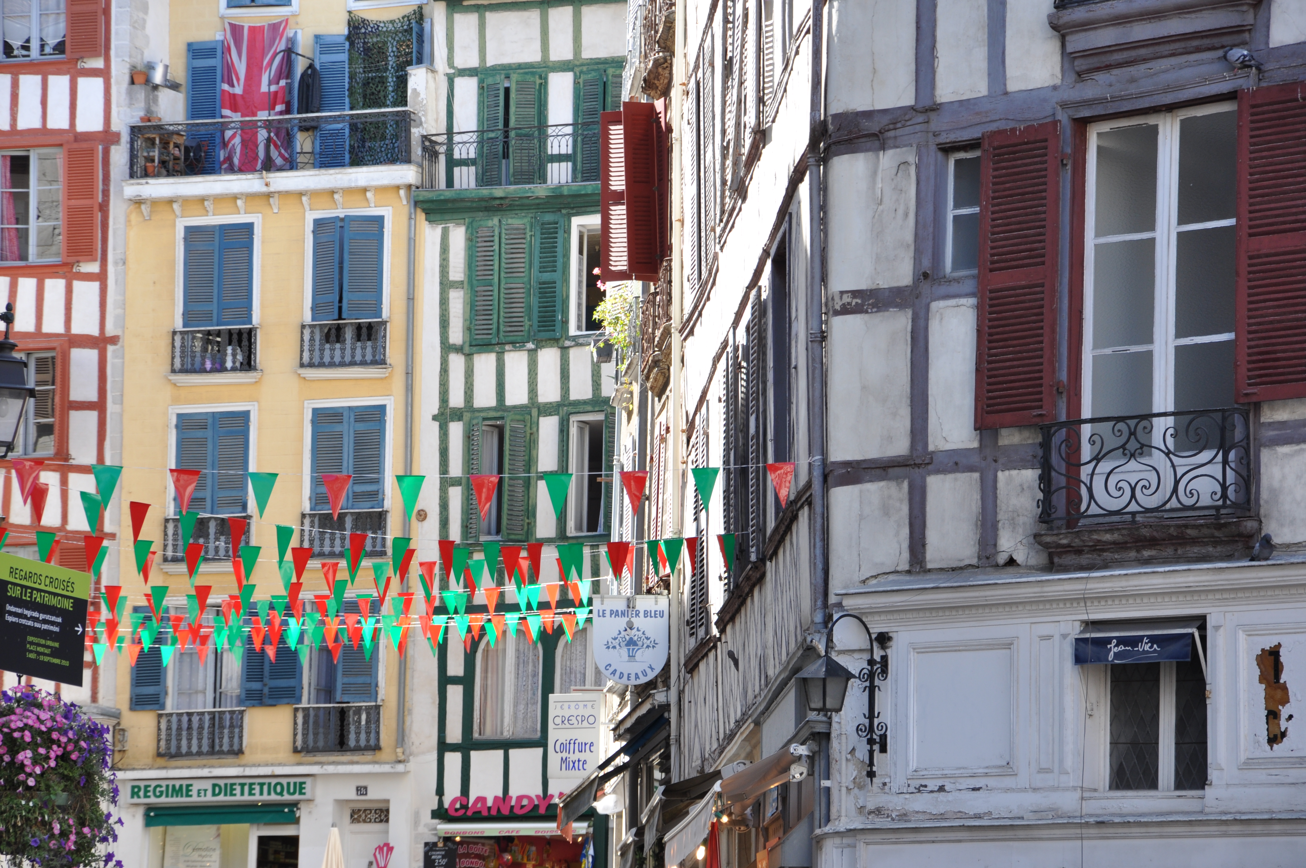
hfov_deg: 13.1
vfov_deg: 8.7
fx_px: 5707
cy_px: 434
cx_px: 653
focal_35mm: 158
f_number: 8
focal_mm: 105
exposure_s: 1/80
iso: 200
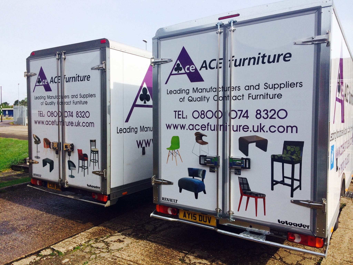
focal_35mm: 30
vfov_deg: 46.8
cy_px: 132
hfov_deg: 60.0
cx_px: 176
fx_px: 306
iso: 40
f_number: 2.2
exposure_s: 1/1786
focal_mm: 4.12
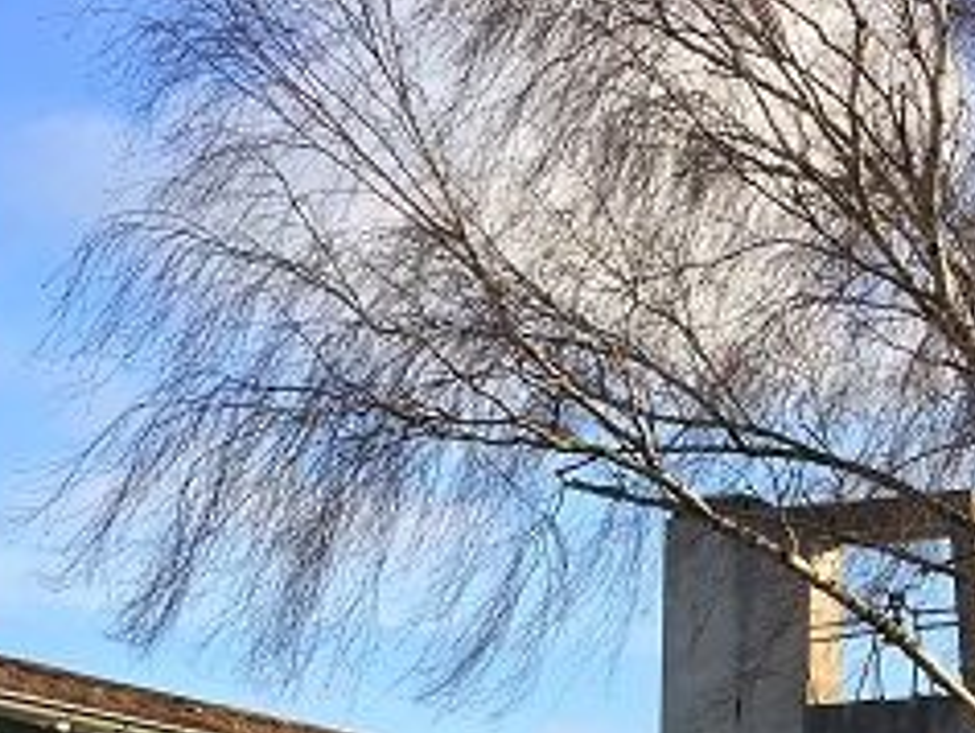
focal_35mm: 98
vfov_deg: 14.8
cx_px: 1057
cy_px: 791
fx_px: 2762
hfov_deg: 19.2
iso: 25
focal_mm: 4.15
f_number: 2.2
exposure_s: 1/487
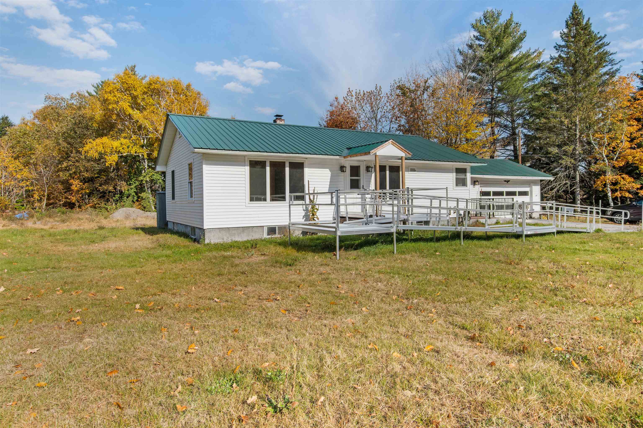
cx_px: 322
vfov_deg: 59.5
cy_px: 214
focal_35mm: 21
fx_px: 375
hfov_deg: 81.2
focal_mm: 14
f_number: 11
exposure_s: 1/400
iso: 100
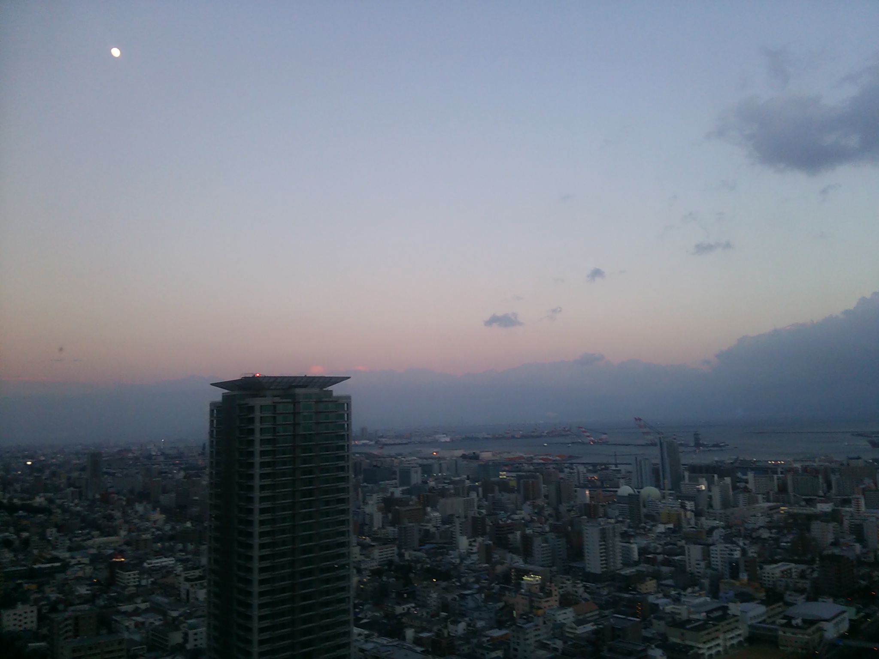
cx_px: 440
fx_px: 762
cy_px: 330
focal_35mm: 30
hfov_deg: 60.0
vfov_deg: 46.8
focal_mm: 4.06
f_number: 1.94
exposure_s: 1/46
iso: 80
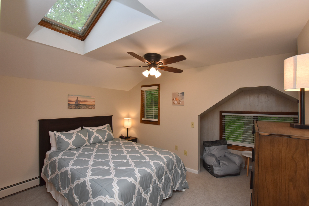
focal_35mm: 15
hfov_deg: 100.4
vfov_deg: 77.3
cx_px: 154
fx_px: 129
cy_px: 103
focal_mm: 10
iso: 800
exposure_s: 1/60
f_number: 9
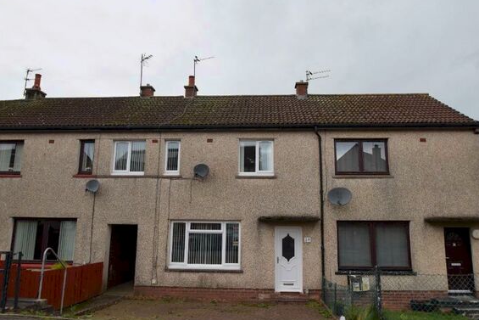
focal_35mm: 26
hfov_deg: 69.4
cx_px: 249
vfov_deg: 49.6
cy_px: 163
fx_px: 346
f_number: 7.1
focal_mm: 14
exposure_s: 1/200
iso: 400
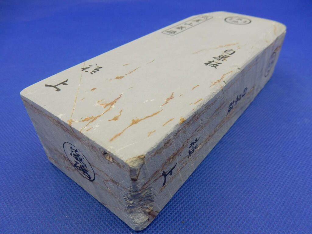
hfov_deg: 69.4
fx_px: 225
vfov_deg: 54.9
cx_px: 156
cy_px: 117
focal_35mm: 25
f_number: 3.7
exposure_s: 1/100
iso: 125
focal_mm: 4.5
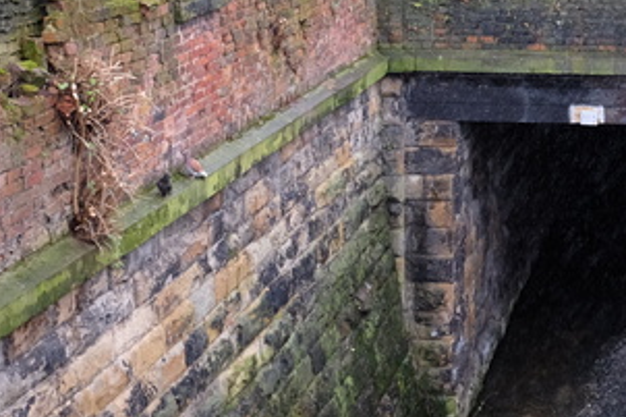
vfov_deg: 17.9
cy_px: 172
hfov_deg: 25.9
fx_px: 1321
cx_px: 551
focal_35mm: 76
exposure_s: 1/180
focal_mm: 19.6
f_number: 4
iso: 1600
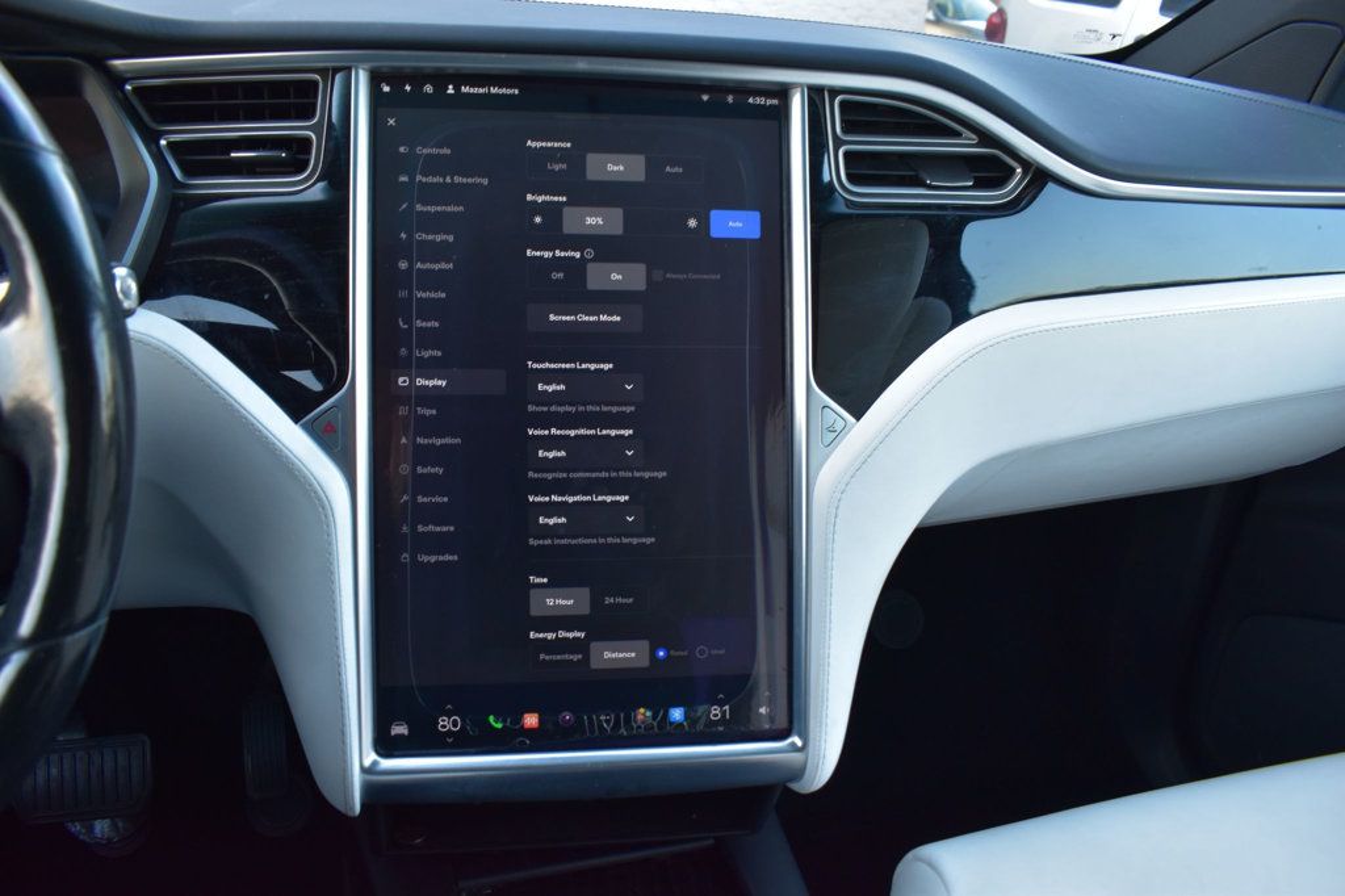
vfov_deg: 47.9
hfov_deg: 67.4
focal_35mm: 27
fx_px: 1008
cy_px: 448
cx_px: 672
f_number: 6.3
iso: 720
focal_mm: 18
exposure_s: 1/15
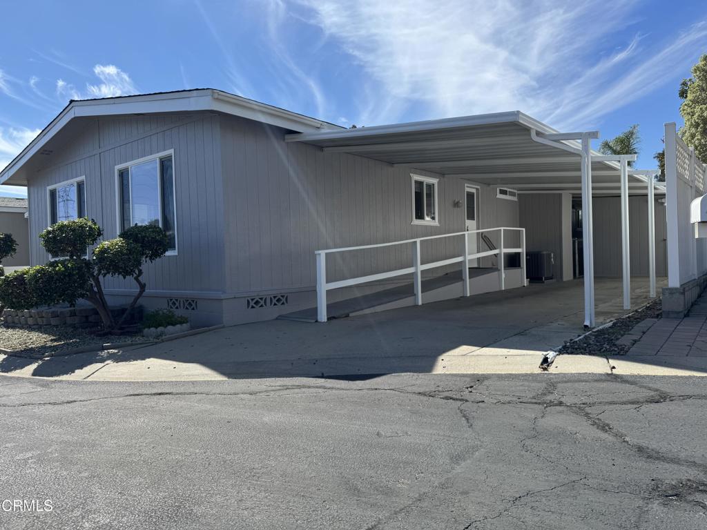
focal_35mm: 24
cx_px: 354
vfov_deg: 56.8
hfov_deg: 71.6
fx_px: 490
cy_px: 265
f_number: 1.78
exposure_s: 1/4049
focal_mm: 6.76
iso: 80
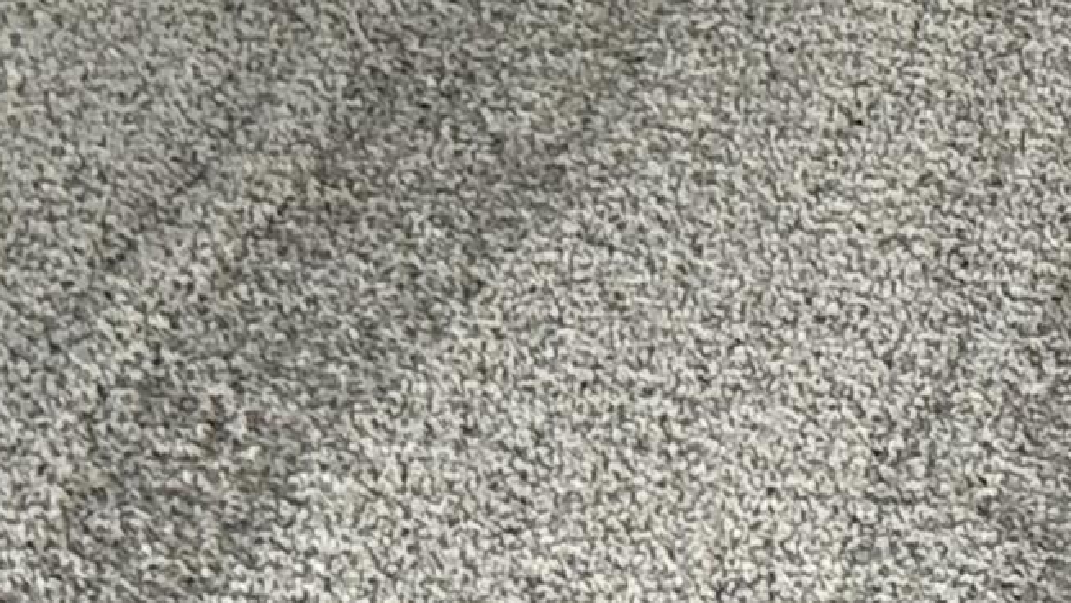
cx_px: 2411
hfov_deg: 8.4
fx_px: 6816
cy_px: -729
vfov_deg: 4.9
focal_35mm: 240
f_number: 1.78
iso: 64
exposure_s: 1/268
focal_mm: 6.76
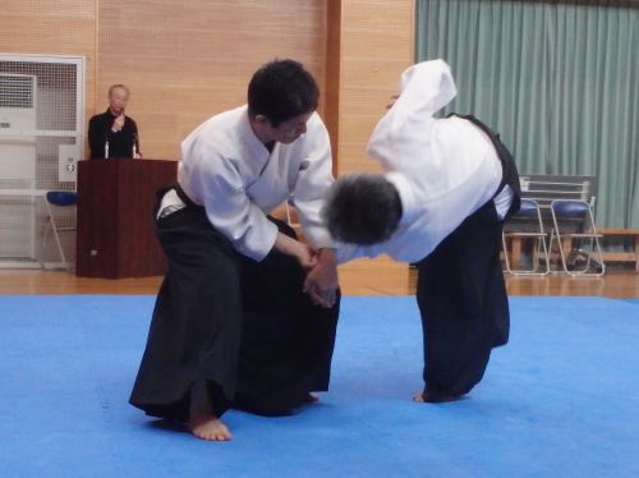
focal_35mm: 43
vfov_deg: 33.5
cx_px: 320
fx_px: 793
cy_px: 239
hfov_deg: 43.9
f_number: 4.8
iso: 1250
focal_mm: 7.7
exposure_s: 1/160
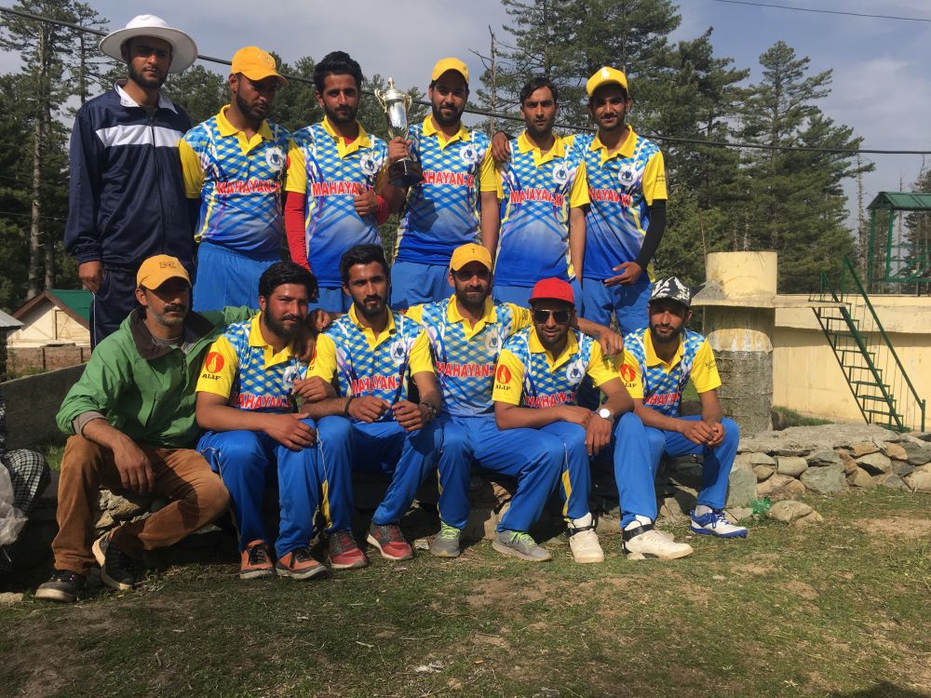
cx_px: 466
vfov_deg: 48.2
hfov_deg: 61.7
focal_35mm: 29
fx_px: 780
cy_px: 349
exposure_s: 1/2024
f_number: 2.2
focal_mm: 4.15
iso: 25
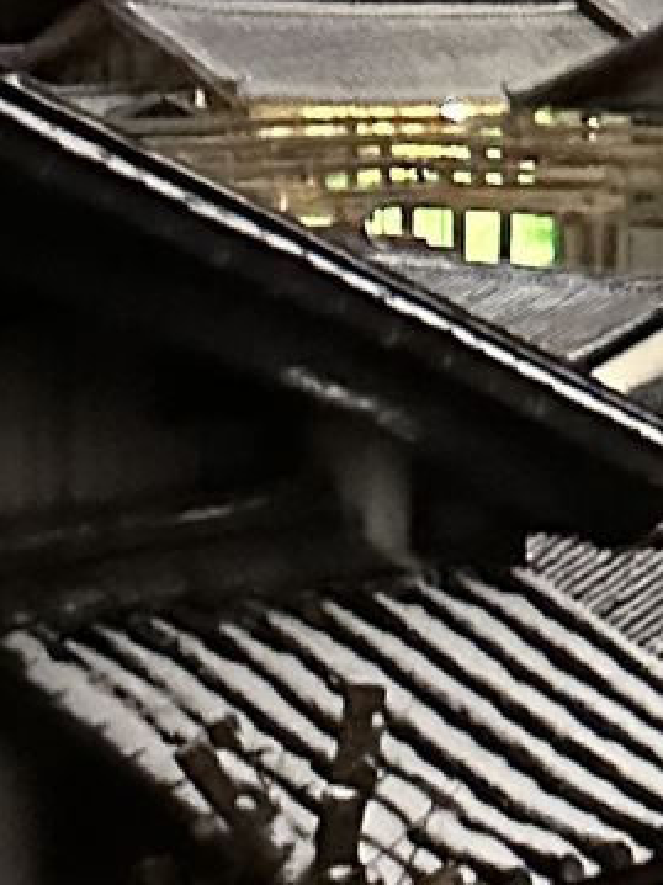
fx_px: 3501
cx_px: 1693
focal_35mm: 137
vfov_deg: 14.3
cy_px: 136
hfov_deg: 9.4
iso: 6400
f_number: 1.78
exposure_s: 1/15
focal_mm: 6.86
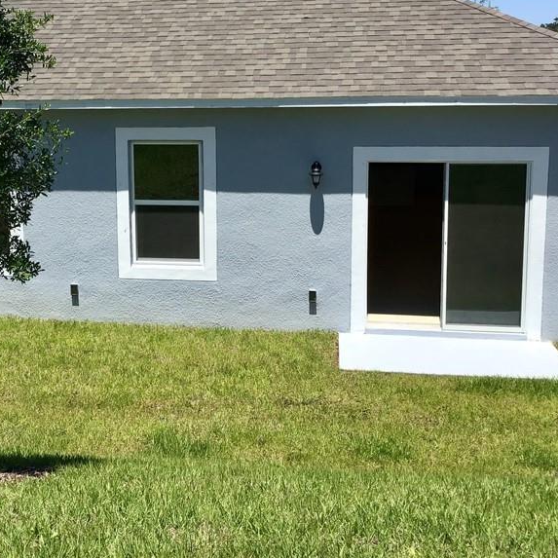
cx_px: 175
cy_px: 202
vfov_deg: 34.5
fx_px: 894
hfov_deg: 34.3
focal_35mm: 49
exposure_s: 1/1359
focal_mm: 3.3
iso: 25
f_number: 2.4
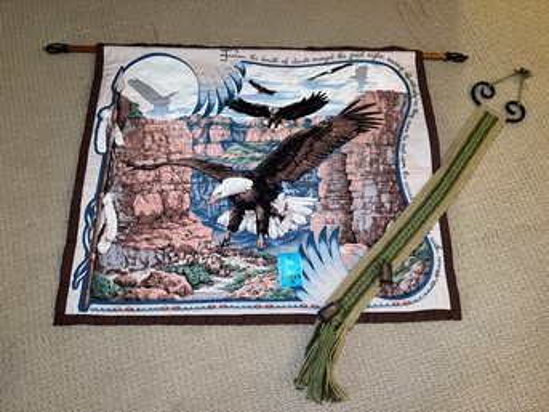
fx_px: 412
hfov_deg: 67.3
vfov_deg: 53.0
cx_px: 274
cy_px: 206
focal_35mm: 26
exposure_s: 1/60
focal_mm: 5.7
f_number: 1.5
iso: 500
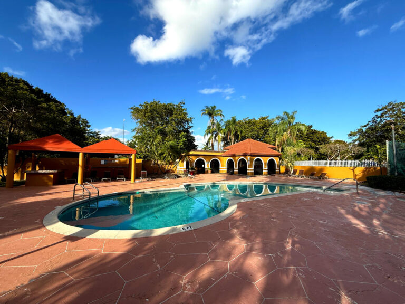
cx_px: 202
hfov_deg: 102.1
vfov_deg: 85.7
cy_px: 152
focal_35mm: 14
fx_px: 164
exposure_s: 1/1534
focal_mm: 2.22
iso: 50
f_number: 2.2
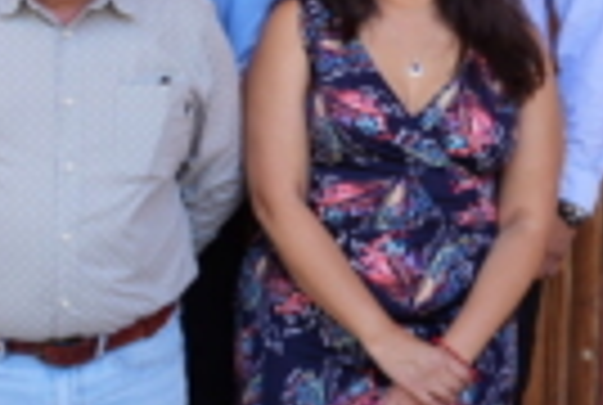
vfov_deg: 12.4
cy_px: 88
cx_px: -63
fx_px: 1863
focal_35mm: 111
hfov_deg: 17.7
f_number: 4
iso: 100
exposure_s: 1/100
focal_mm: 31
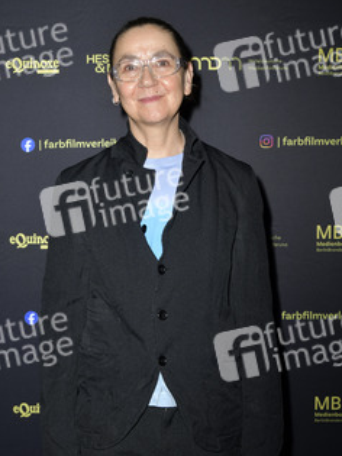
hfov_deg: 24.0
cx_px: 157
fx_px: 804
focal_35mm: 61
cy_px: 275
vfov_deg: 31.6
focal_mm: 50
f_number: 6.3
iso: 250
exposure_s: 1/250
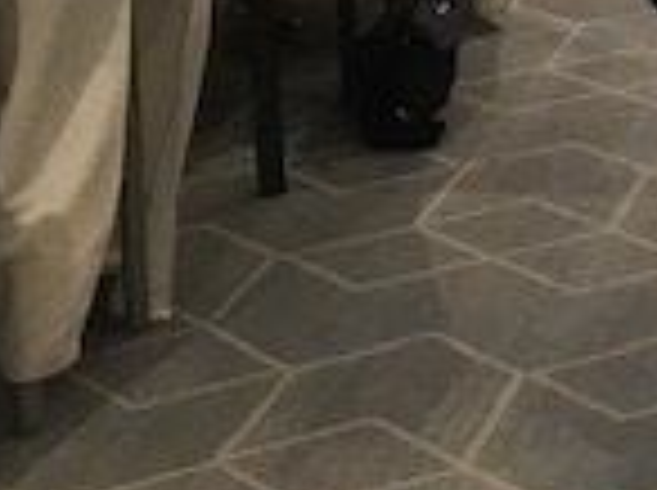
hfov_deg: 14.7
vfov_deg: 11.2
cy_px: -382
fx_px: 2331
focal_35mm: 123
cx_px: 1058
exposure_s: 1/17
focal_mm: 3.99
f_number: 1.8
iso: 40
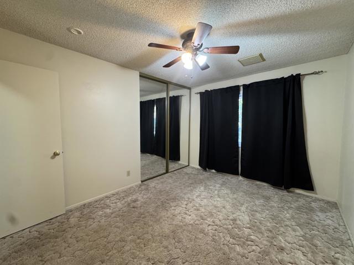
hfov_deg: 102.1
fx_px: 143
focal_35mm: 14
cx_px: 177
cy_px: 132
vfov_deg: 85.7
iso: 400
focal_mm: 2.22
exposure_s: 1/60
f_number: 2.2
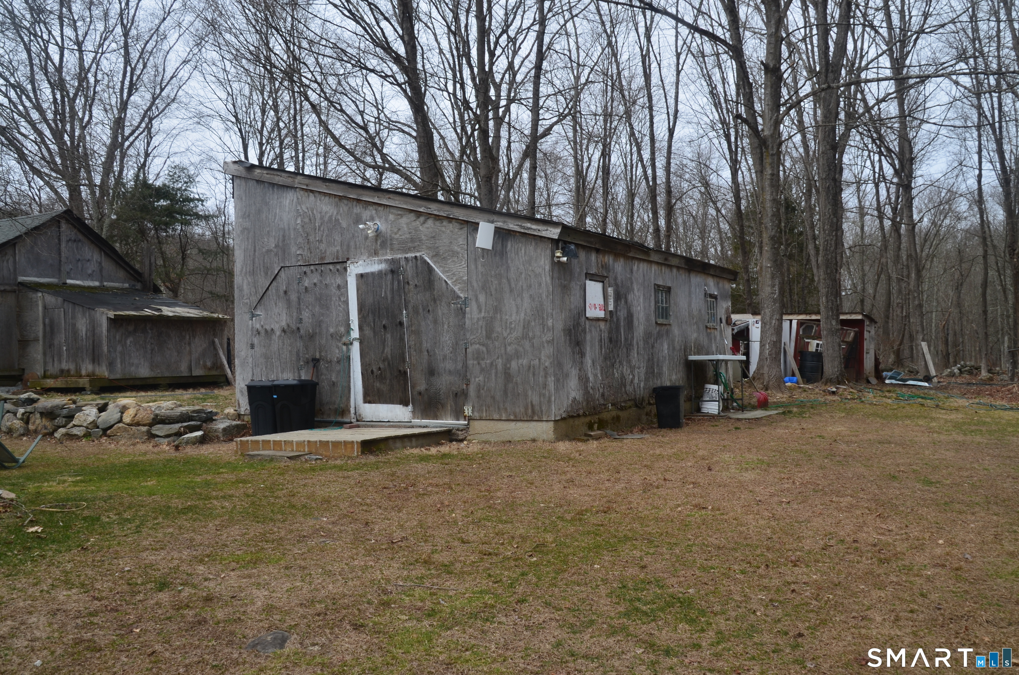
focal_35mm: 34
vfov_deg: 38.2
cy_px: 338
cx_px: 510
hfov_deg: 55.2
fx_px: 975
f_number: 11
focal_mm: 23
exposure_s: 1/125
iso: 160
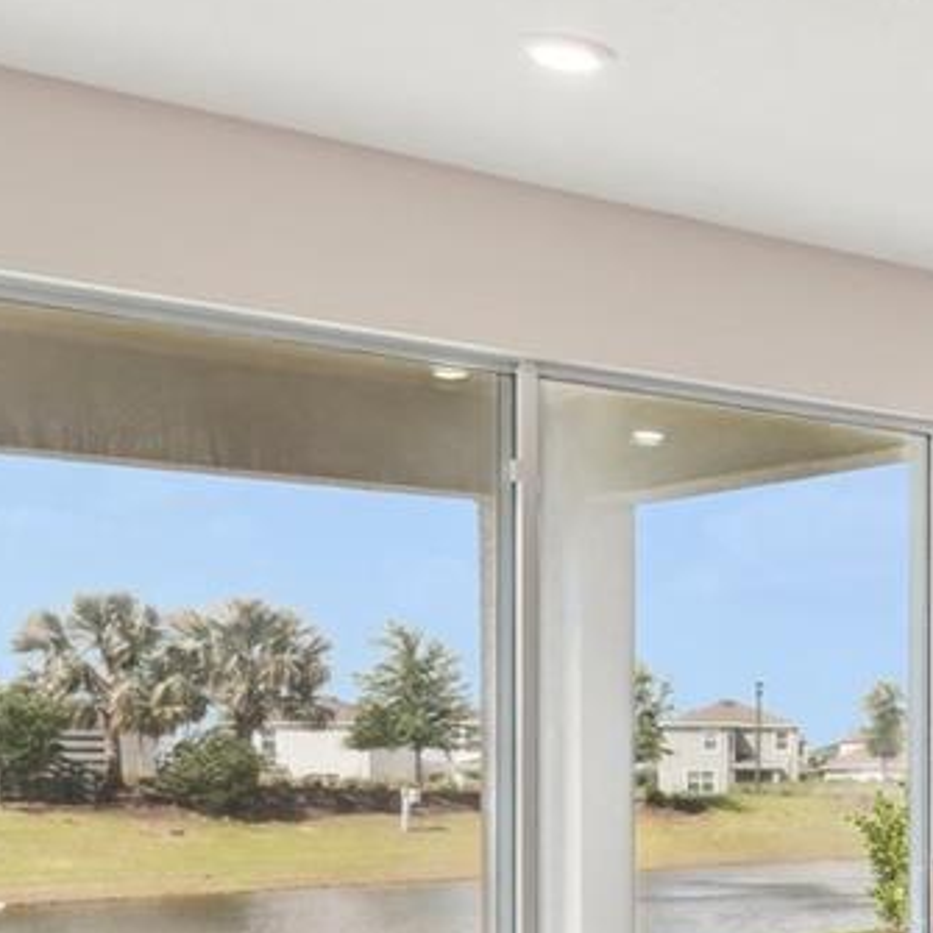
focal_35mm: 65
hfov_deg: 20.0
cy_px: 707
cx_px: 1632
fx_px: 1982
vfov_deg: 26.1
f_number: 8
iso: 400
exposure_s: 1/25
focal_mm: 16
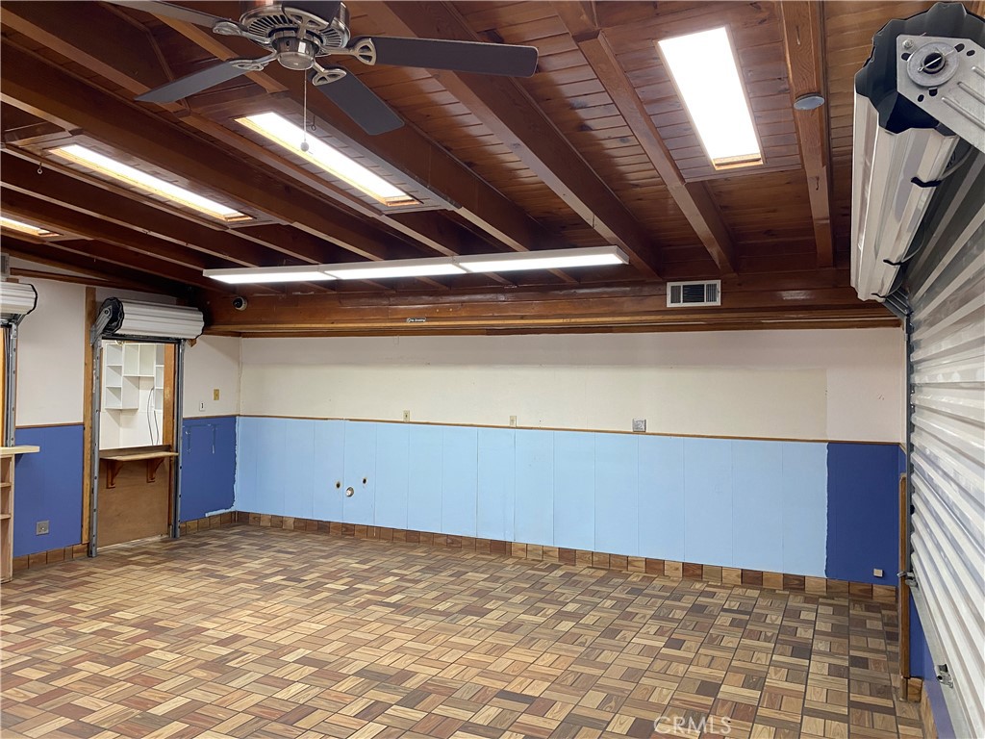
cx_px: 492
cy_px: 370
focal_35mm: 26
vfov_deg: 53.1
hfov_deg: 67.3
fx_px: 740
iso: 125
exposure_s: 1/95
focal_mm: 4.25
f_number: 1.8
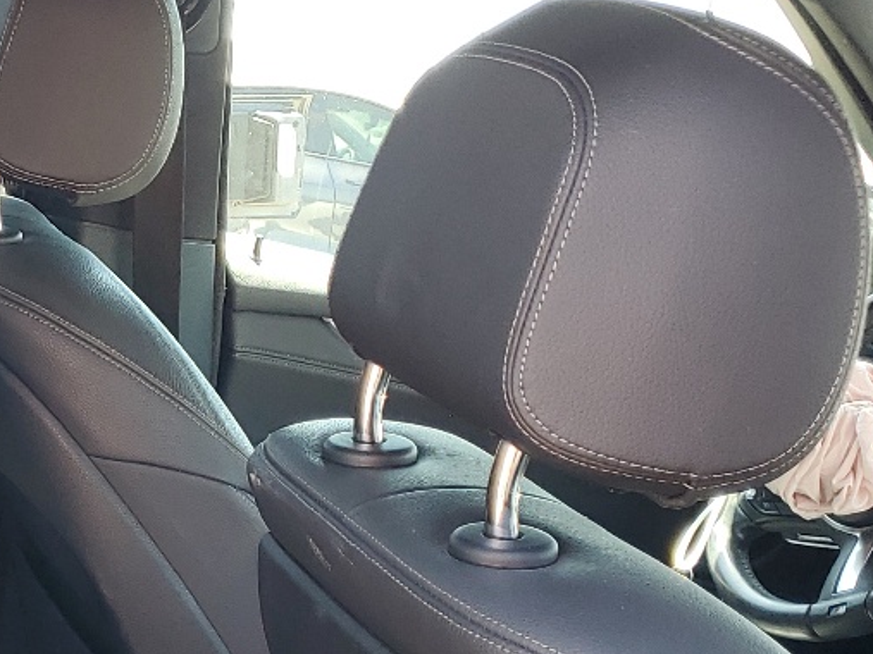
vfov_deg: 17.5
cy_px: 682
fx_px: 2068
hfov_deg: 21.5
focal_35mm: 82
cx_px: -272
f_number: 1.5
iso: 50
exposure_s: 1/122
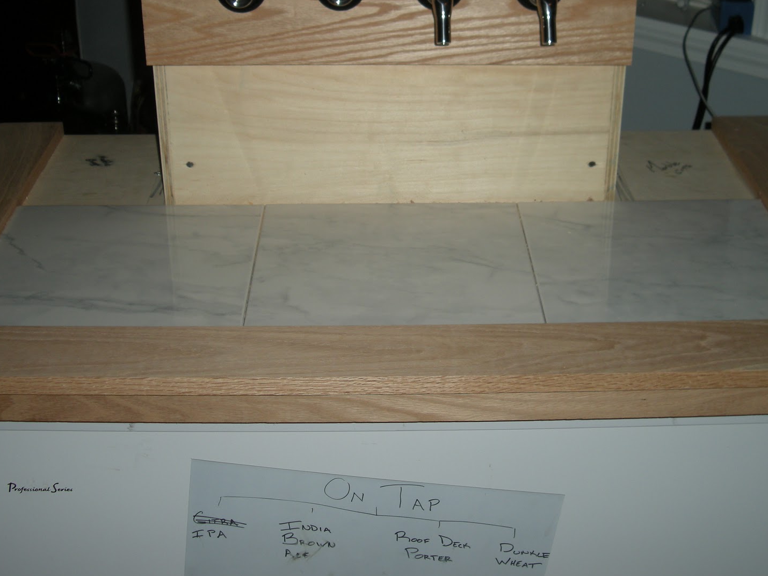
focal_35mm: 53
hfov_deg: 36.2
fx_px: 1176
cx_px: 399
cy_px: 187
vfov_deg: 27.3
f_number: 2.8
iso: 64
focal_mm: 7.9
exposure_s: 1/60
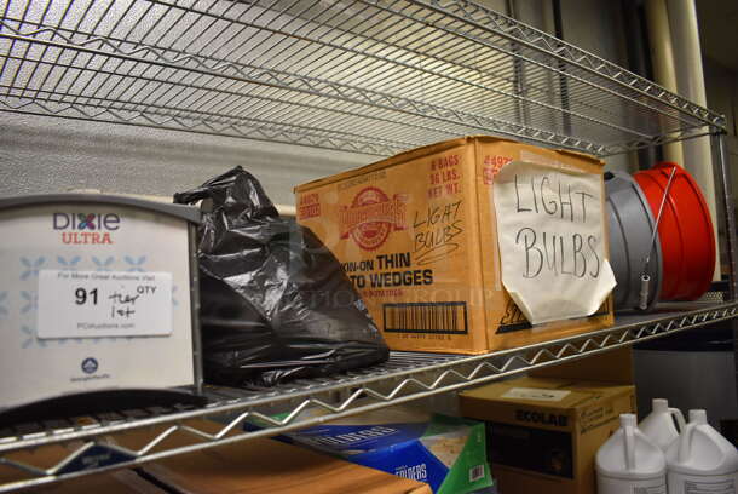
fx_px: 554
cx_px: 369
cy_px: 247
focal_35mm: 27
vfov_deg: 48.0
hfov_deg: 67.3
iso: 1250
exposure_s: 1/125
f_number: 3.5
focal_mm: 18
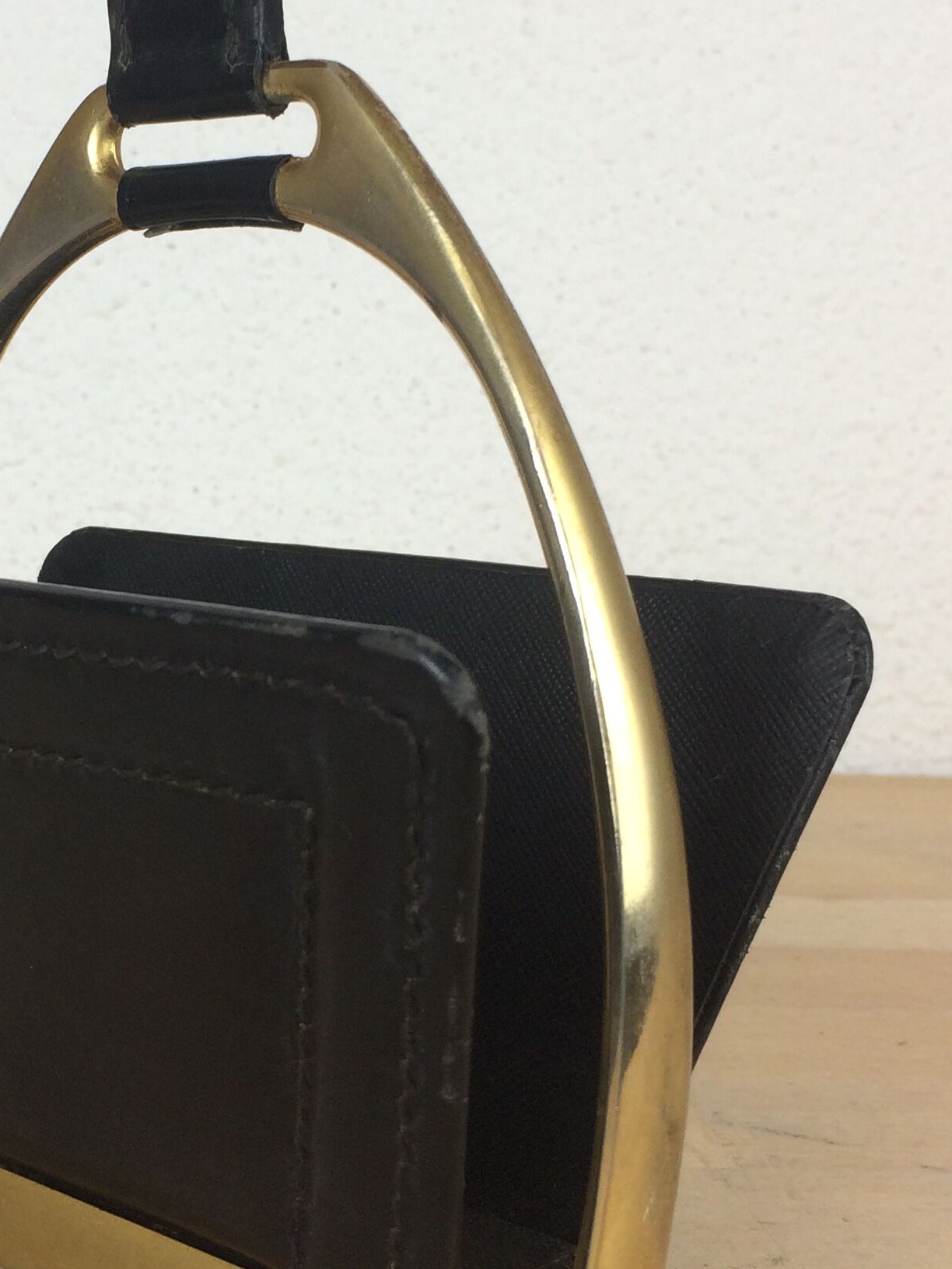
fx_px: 2127
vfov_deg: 33.2
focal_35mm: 58
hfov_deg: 24.8
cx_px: 177
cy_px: 549
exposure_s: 1/100
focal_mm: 4.15
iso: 50
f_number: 2.2
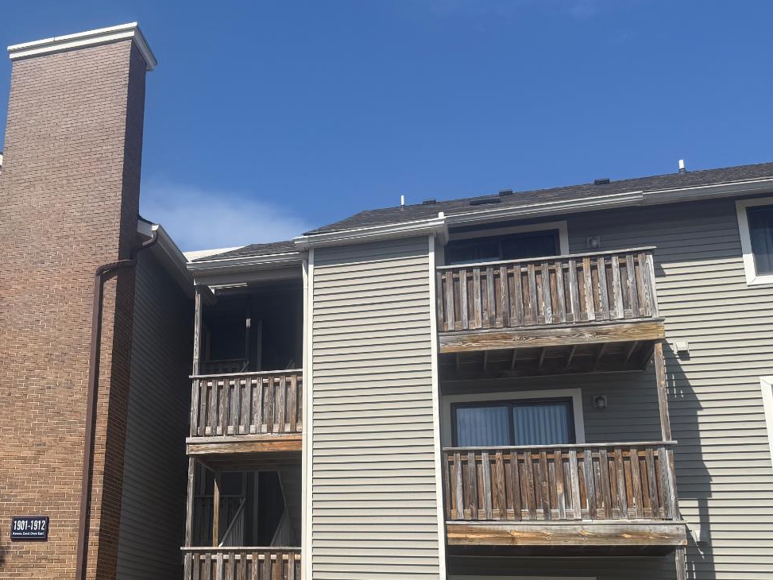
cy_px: 416
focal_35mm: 37
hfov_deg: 48.7
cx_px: 218
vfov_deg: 37.9
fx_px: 826
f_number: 1.78
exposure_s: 1/4975
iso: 80
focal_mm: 6.76
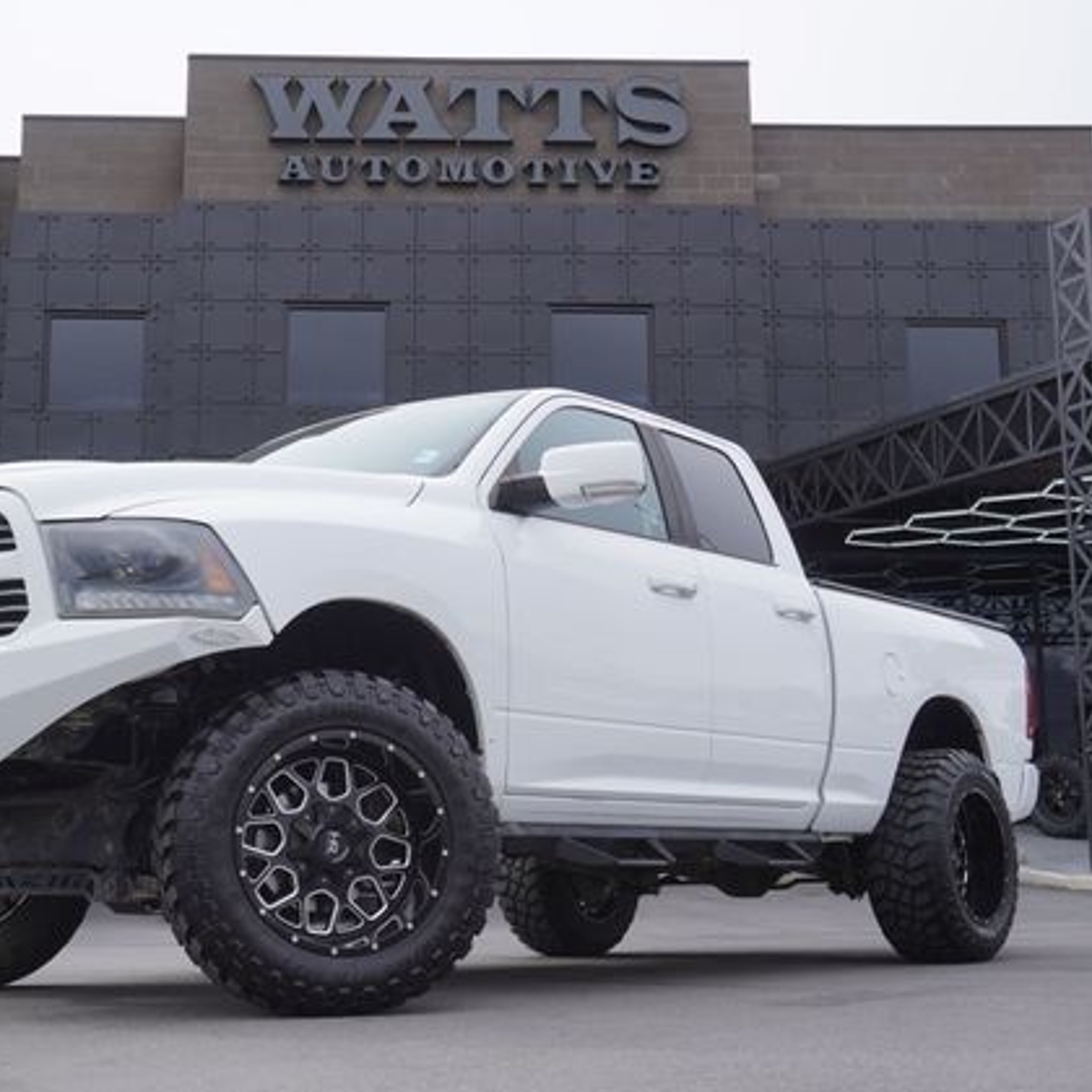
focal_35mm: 49
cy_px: 543
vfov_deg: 34.9
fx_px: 1736
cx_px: 364
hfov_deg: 34.6
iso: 100
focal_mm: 25
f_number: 7.1
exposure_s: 1/160
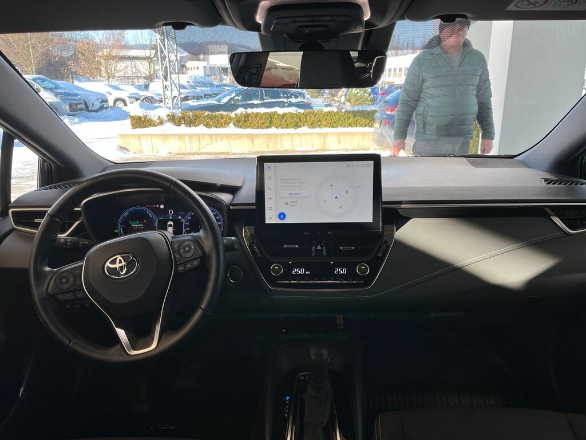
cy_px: 220
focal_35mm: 26
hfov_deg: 67.3
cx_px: 293
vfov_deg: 53.1
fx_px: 440
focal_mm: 5.1
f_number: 1.6
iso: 40
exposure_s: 1/191
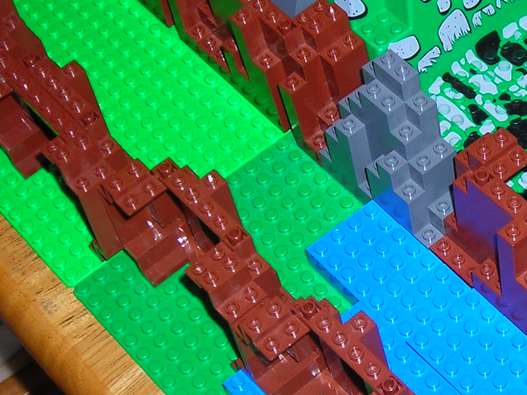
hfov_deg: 17.6
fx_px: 1659
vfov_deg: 13.6
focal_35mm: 109
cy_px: 170
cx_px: 539
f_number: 3.3
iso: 50
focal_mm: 6.8
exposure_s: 1/60.1
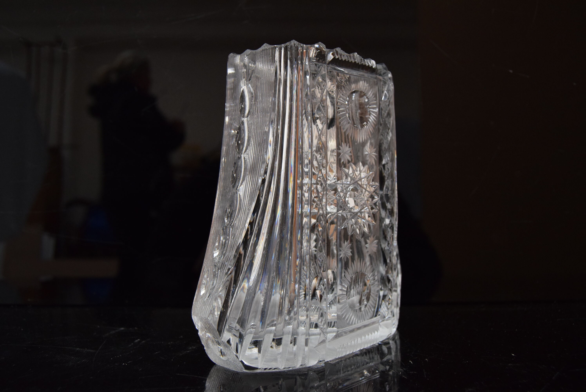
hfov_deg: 55.1
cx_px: 293
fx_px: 562
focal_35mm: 34
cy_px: 196
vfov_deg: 38.4
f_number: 5.6
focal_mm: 23
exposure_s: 1/125
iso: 1600
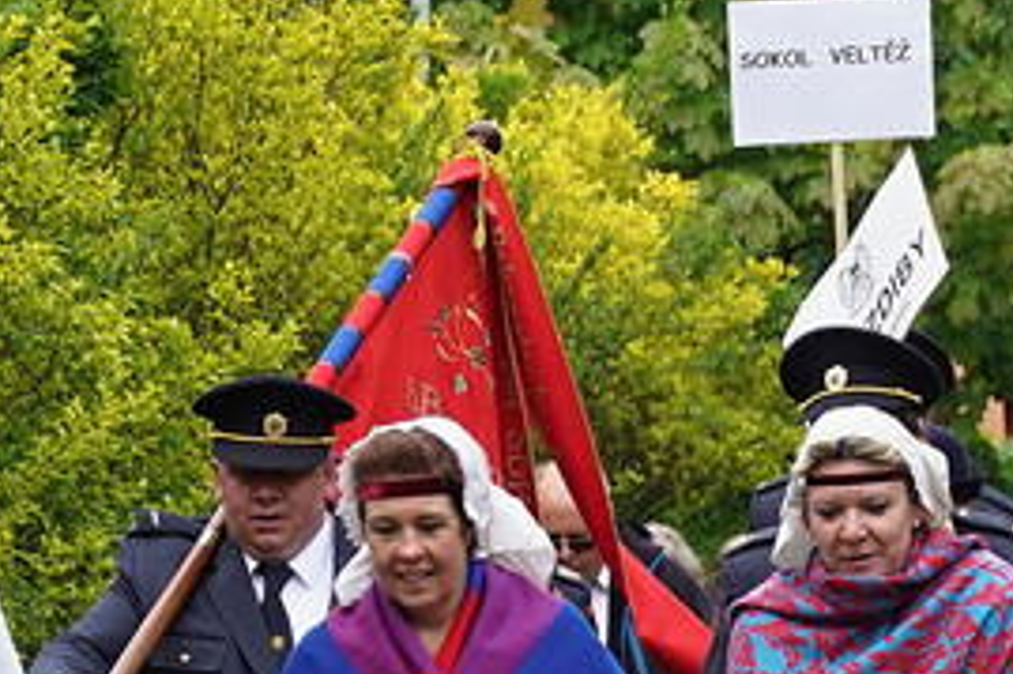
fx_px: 11304
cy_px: 757
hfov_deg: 5.1
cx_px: 523
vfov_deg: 3.4
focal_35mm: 402
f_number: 6.3
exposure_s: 1/80
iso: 320
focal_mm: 60
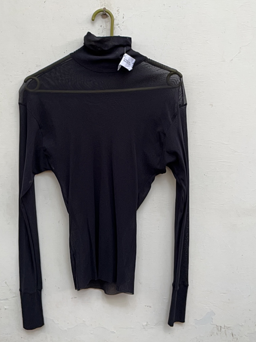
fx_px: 335
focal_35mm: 34
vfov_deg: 53.8
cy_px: 151
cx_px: 113
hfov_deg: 41.7
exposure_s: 1/60
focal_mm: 5.1
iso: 40
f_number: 1.6
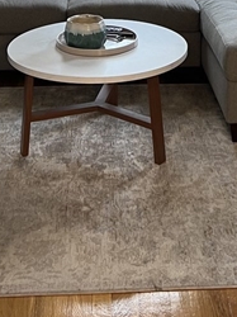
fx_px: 732
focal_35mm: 80
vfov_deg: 21.7
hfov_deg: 18.4
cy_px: -110
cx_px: 133
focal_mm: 5.7
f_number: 1.5
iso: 100
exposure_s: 1/60
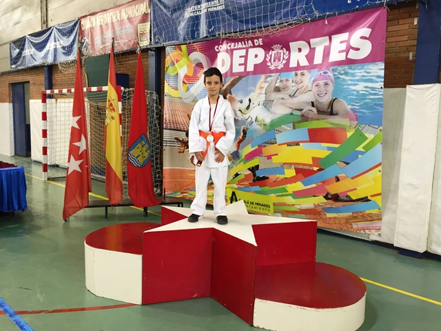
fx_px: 369
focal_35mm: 29
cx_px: 220
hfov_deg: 61.7
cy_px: 166
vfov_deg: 48.2
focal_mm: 4.15
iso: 80
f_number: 2.2
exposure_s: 1/33
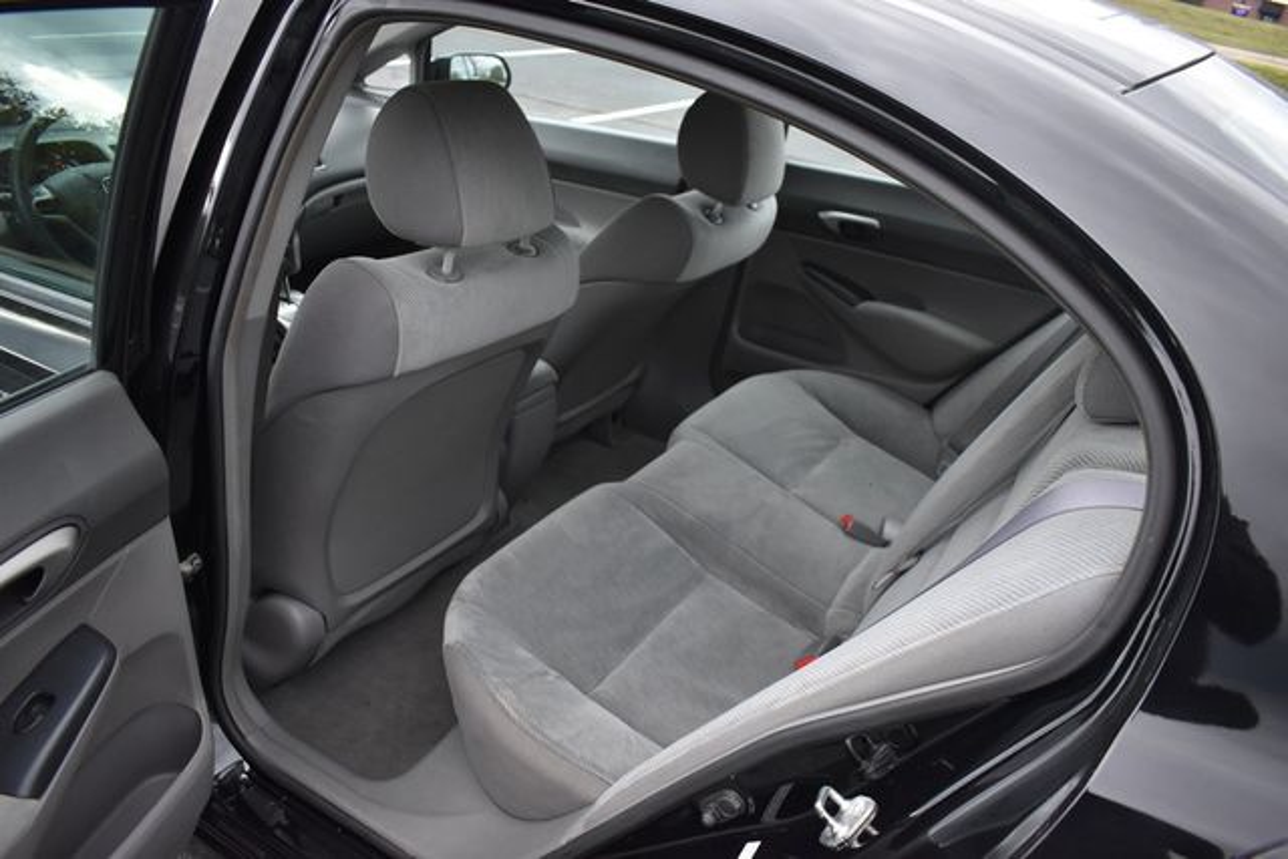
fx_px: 966
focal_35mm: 27
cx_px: 644
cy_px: 430
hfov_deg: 67.4
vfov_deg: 48.0
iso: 800
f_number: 3.5
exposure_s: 1/200
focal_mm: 18
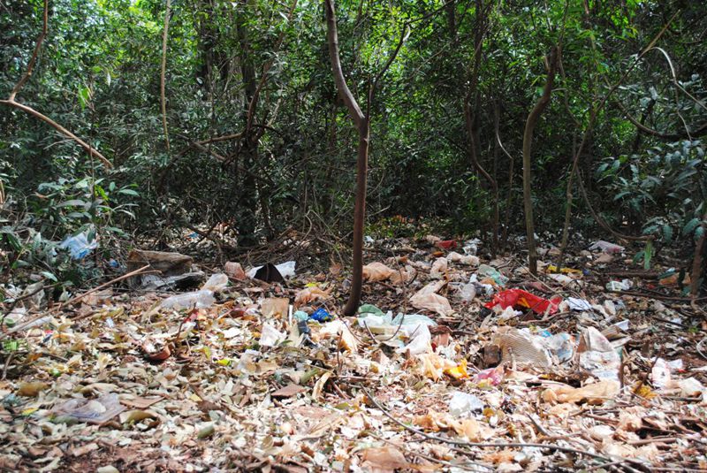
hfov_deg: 41.1
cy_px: 236
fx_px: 944
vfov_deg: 28.1
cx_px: 354
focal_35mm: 48
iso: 200
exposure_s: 1/80
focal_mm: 32
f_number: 4.8
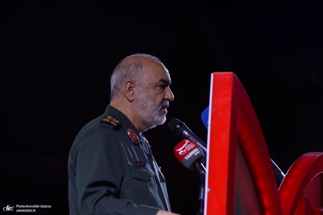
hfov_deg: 10.3
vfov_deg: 6.9
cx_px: 162
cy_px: 108
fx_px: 1794
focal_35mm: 200
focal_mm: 200
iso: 160
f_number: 6.3
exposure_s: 1/50
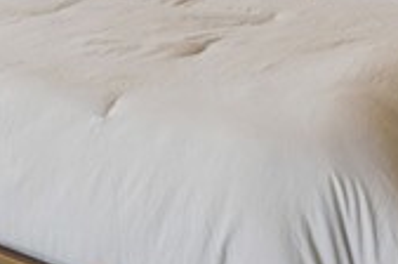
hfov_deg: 23.5
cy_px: -151
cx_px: -137
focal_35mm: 75
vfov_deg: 16.3
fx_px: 828
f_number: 13
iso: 100
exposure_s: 1/20
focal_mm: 19.8
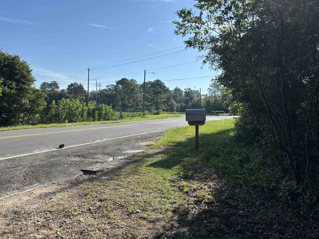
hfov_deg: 67.3
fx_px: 240
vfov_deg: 53.1
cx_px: 160
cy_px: 120
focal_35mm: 26
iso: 50
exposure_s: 1/2857
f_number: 1.6
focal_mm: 5.96
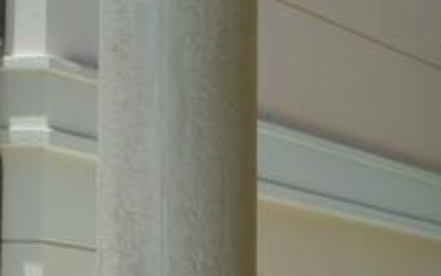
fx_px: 1431
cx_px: 222
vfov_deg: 10.6
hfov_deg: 17.5
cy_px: 437
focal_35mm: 119
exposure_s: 1/800
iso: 80
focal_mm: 6.1
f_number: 3.6
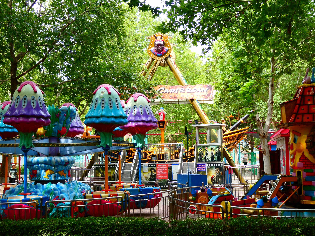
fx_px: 491
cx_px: 158
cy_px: 118
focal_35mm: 54
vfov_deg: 27.0
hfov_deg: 35.5
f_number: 4.1
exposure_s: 1/125
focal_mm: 9.6
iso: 80
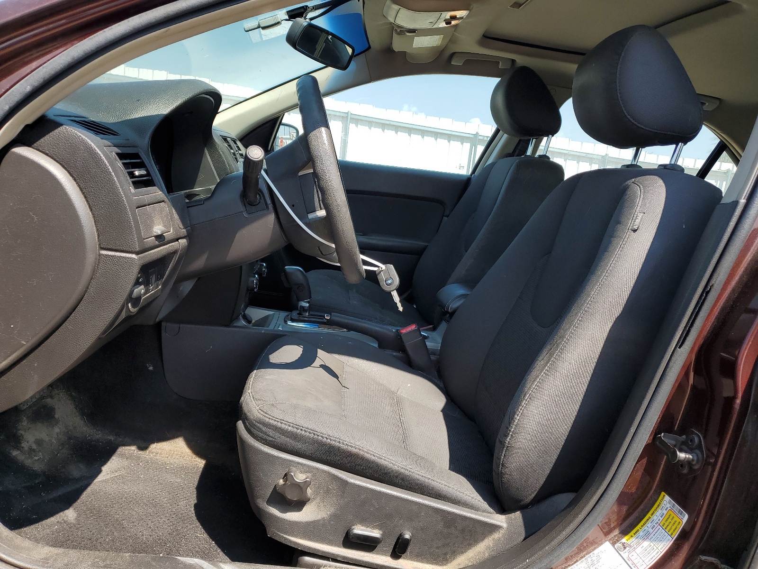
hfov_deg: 67.3
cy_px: 284
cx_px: 379
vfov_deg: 53.1
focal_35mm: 26
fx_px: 569
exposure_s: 1/1000
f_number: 1.5
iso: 50
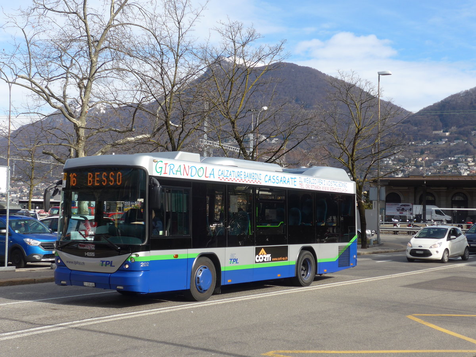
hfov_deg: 36.8
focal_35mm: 52
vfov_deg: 28.0
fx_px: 715
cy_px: 178
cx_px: 238
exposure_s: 1/800
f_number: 3.3
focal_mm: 10.7
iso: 80
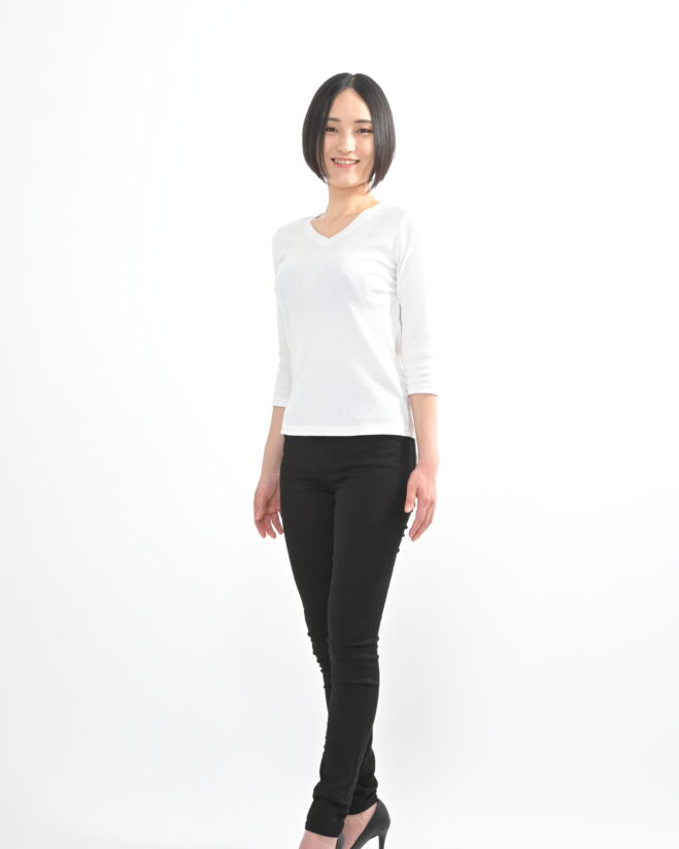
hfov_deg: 18.3
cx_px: 336
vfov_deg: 22.7
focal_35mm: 84
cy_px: 445
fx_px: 2110
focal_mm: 48
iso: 100
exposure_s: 1/160
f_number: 8
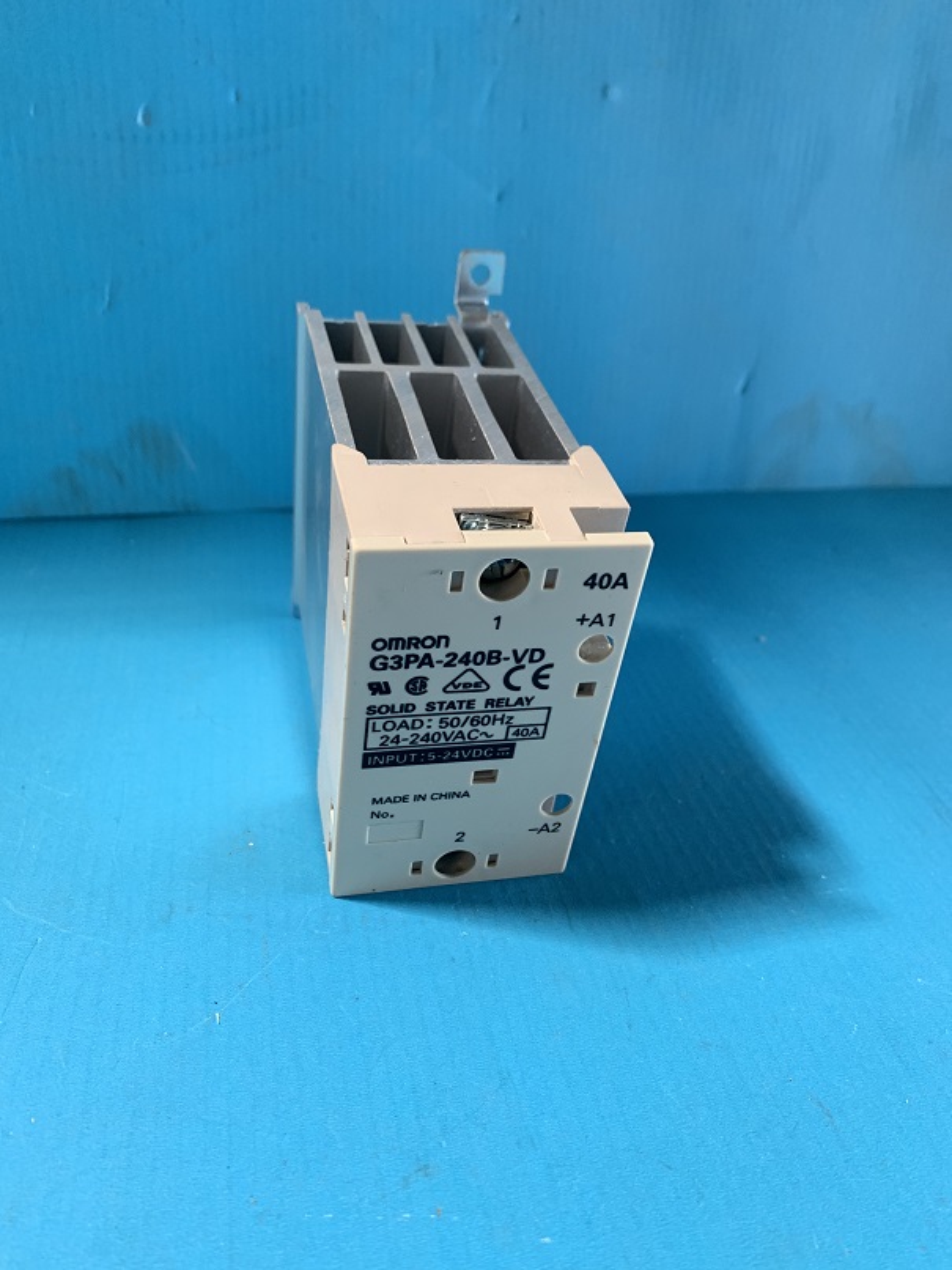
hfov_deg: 53.1
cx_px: 476
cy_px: 635
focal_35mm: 26
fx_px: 954
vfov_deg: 67.3
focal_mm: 4.25
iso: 100
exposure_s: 1/60
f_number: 1.8
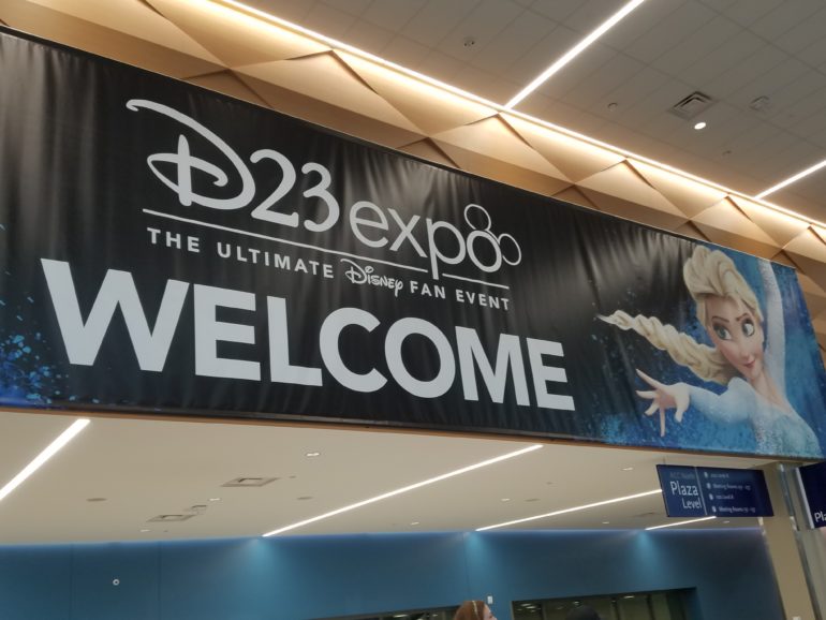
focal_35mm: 26
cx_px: 413
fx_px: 621
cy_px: 310
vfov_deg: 53.1
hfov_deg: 67.3
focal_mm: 4.2
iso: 80
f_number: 1.7
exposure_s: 1/120
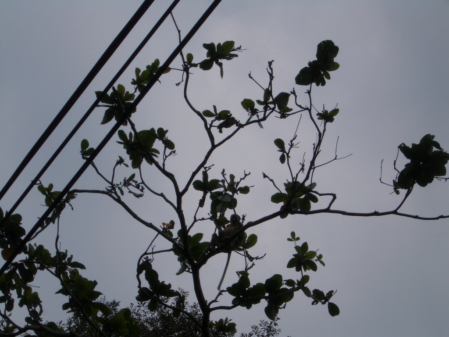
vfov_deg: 14.1
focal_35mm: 105
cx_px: 224
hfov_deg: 18.7
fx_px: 1362
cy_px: 168
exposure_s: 1/800
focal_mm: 17.4
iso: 50
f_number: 7.7
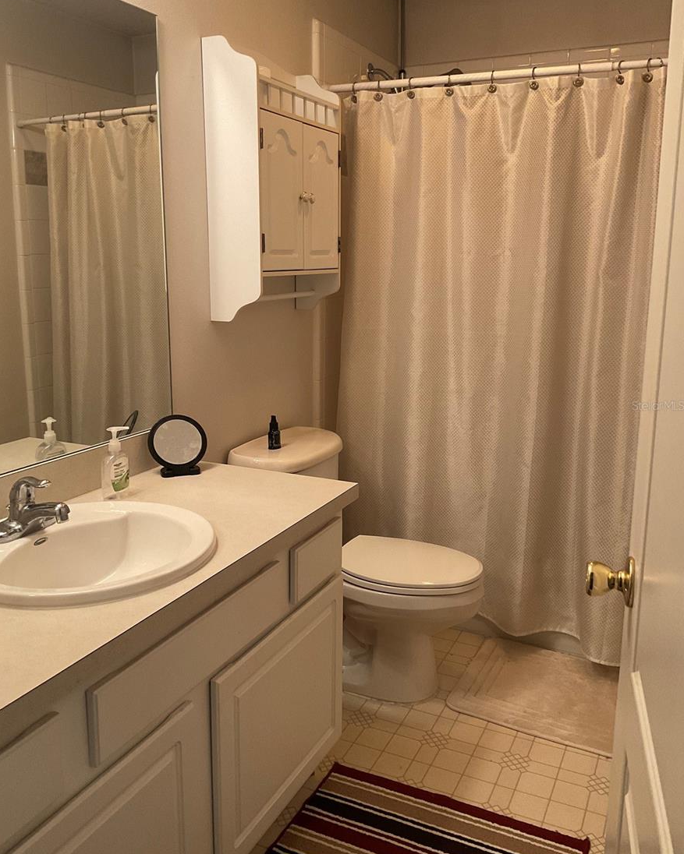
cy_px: 405
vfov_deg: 57.1
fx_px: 784
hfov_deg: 47.1
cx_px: 336
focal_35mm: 31
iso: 125
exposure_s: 1/60
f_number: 1.8
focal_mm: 3
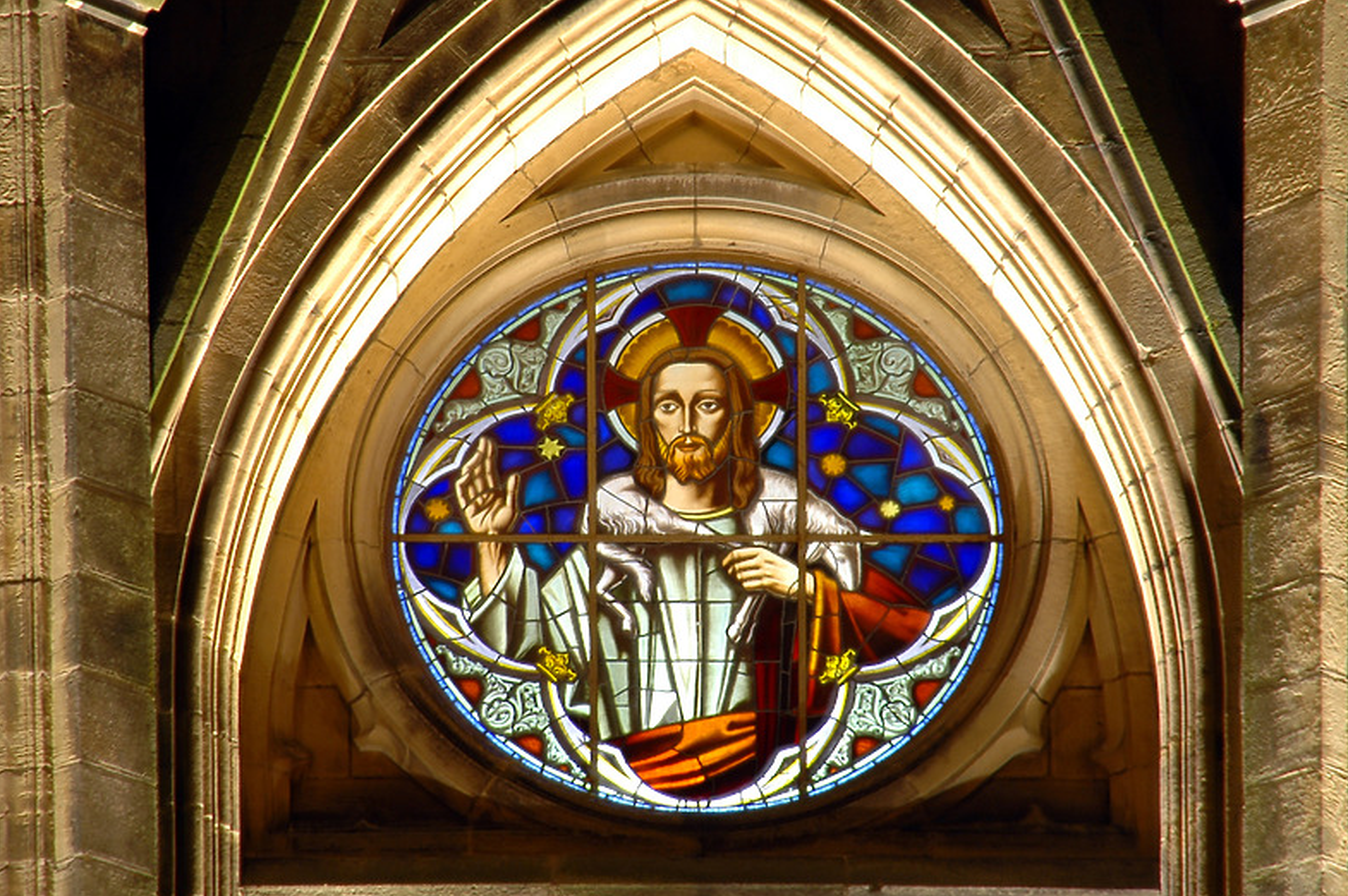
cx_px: 701
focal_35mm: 344
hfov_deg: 6.0
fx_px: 12870
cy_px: 427
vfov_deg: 4.0
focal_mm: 200
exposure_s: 2.5
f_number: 10
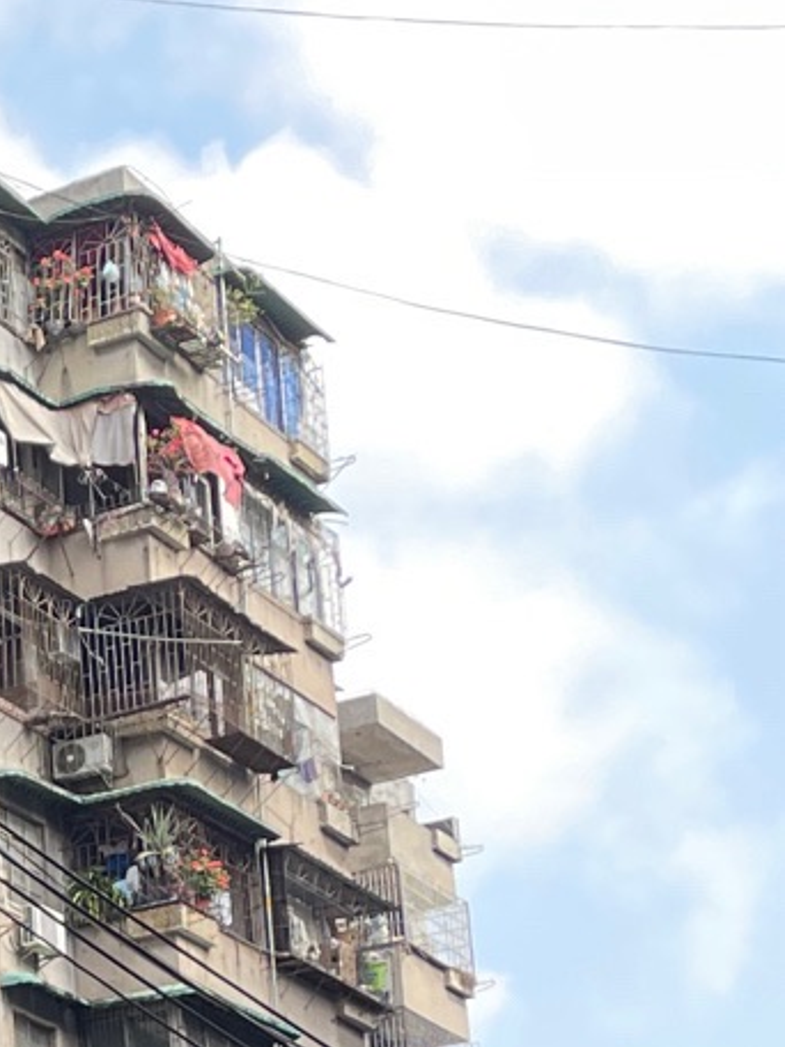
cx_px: -932
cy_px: 1173
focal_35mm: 114
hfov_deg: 11.3
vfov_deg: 16.7
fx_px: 3447
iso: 50
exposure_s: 1/432
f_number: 1.6
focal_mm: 4.2
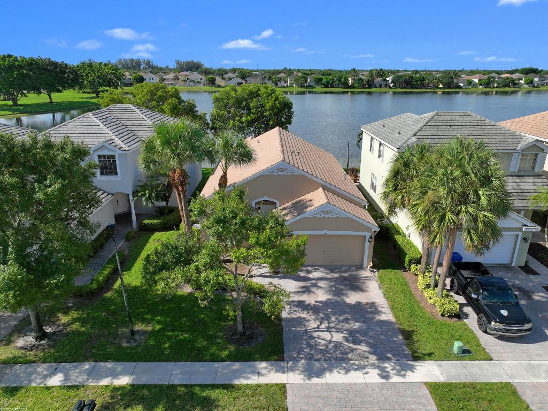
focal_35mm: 24
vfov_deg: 56.8
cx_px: 274
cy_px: 206
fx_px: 380
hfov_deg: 71.6
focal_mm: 12.29
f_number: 2.8
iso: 120
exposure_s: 1/2500
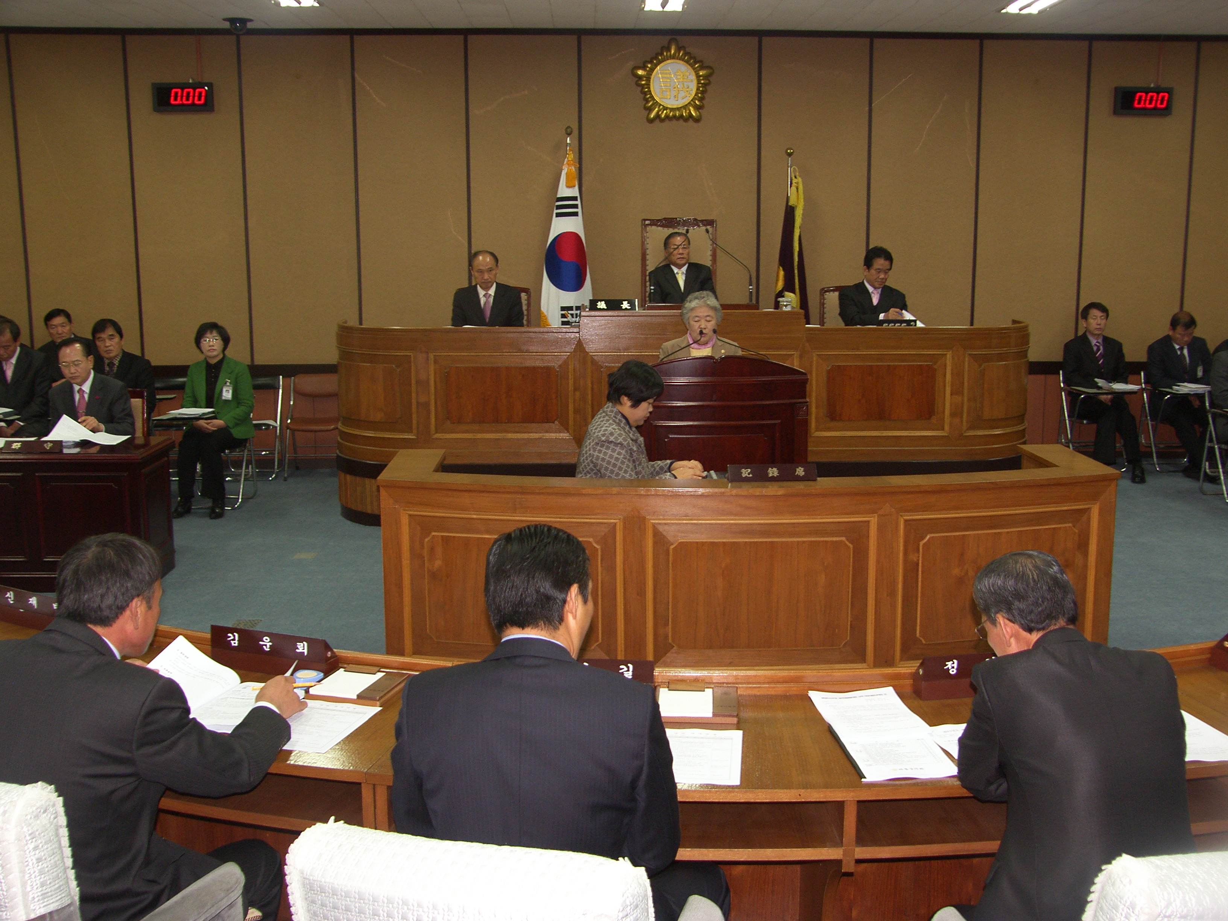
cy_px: 460
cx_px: 614
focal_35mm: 40
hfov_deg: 46.8
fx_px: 1419
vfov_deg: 36.0
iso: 100
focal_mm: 10.3
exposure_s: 1/40
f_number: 2.5
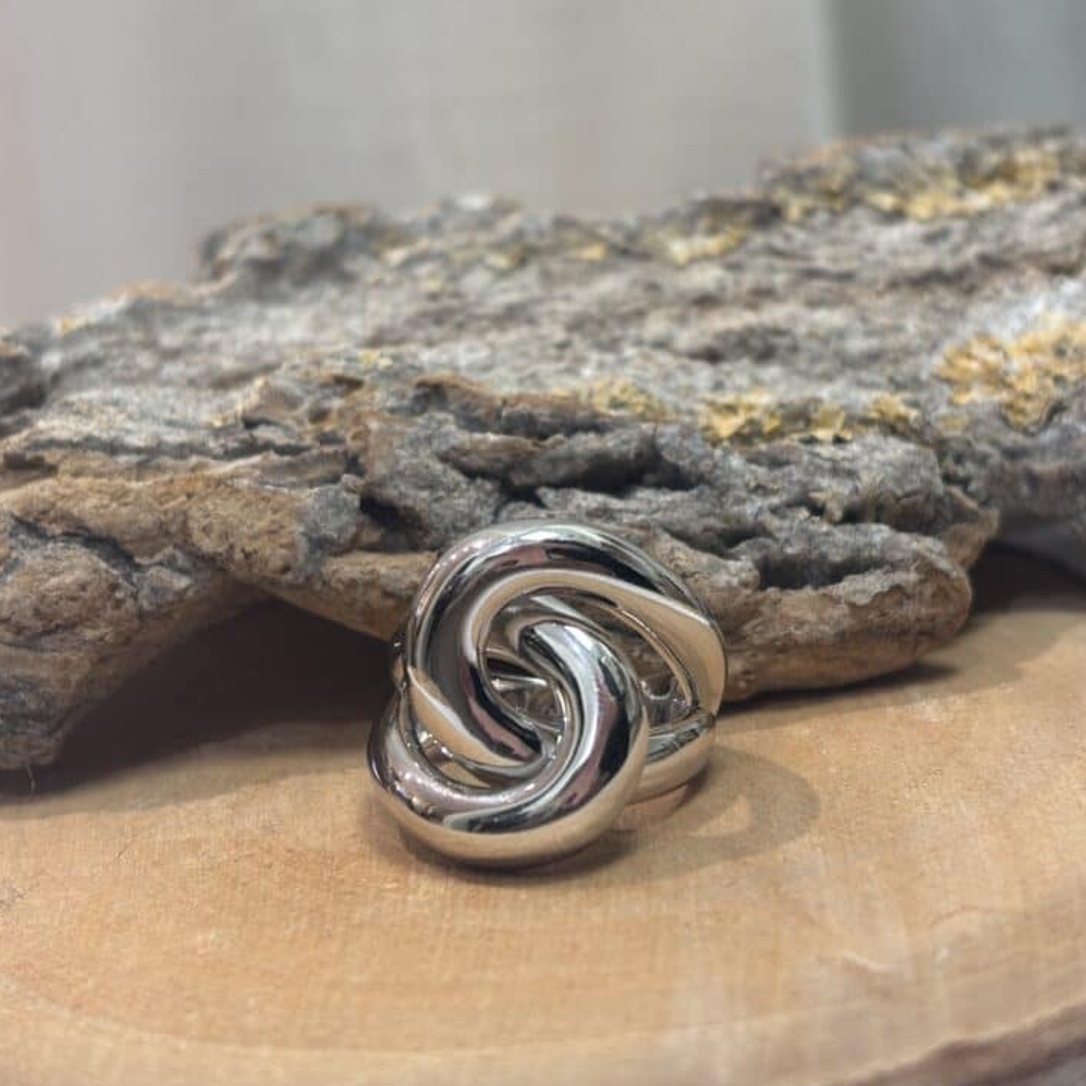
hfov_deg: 26.1
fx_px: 2343
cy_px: 388
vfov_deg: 26.0
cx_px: 551
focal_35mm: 66
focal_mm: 5.96
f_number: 1.6
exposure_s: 1/50
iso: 50
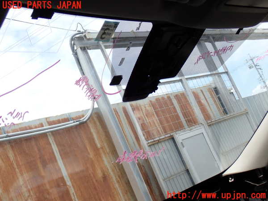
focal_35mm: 50
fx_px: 387
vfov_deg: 29.1
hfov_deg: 38.2
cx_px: 134
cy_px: 100
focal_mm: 9.01
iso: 100
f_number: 4.5
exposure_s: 1/250
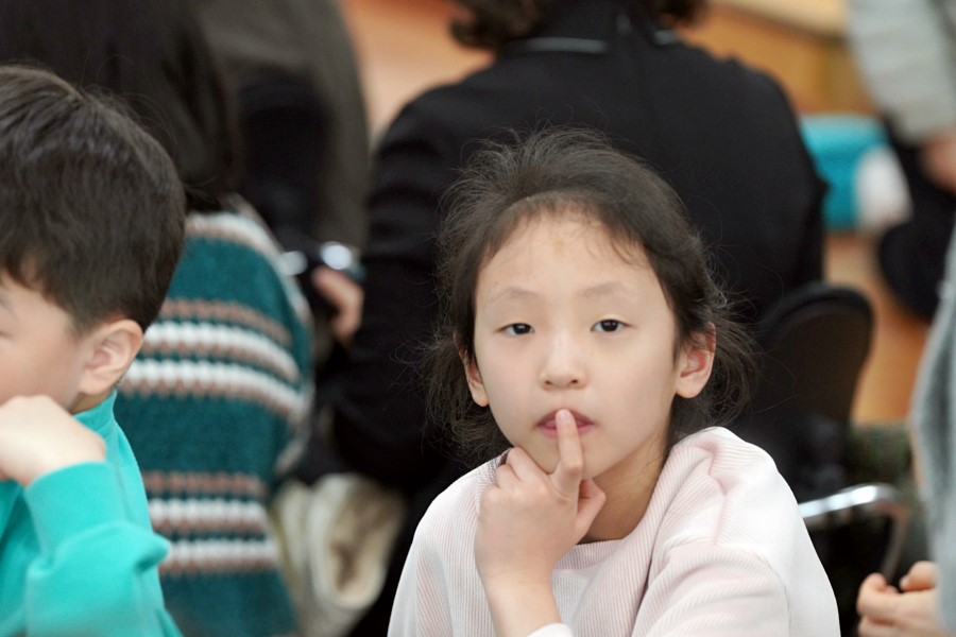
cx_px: 478
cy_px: 318
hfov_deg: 10.3
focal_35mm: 200
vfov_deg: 6.9
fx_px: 5311
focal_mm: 200
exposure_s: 1/250
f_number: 4
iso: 3200
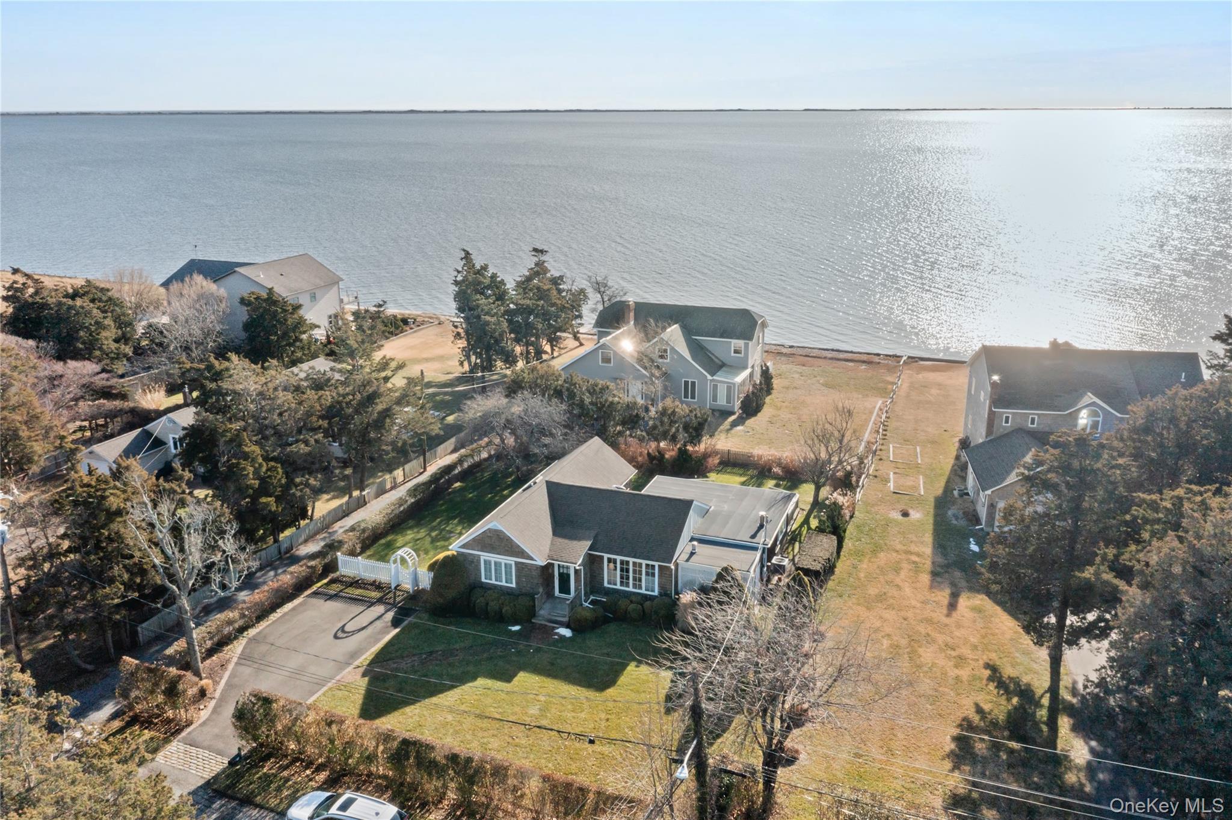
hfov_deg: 65.5
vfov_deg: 46.4
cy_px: 410
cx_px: 616
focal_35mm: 28
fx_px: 958
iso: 100
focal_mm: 10.26
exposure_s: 1/320
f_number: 11
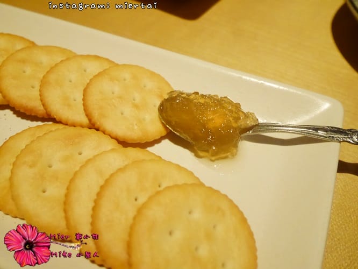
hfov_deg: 56.8
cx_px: 179
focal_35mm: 32
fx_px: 331
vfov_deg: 44.2
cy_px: 134
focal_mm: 16
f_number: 3.9
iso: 6400
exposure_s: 1/60
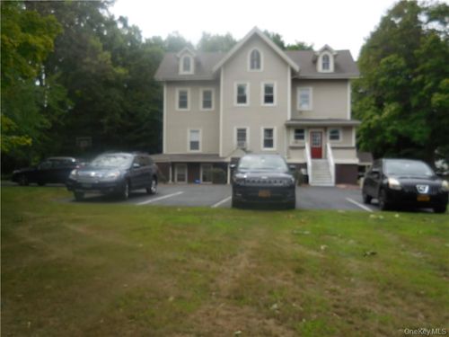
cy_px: 168
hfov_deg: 55.4
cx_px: 224
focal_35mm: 33
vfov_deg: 42.9
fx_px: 428
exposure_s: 1/640
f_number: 3.7
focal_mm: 5.9
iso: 125
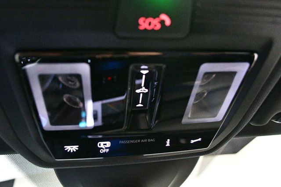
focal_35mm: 27
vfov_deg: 47.9
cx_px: 140
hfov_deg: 67.4
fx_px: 211
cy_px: 94
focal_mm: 18
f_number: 3.5
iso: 11400
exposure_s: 1/60
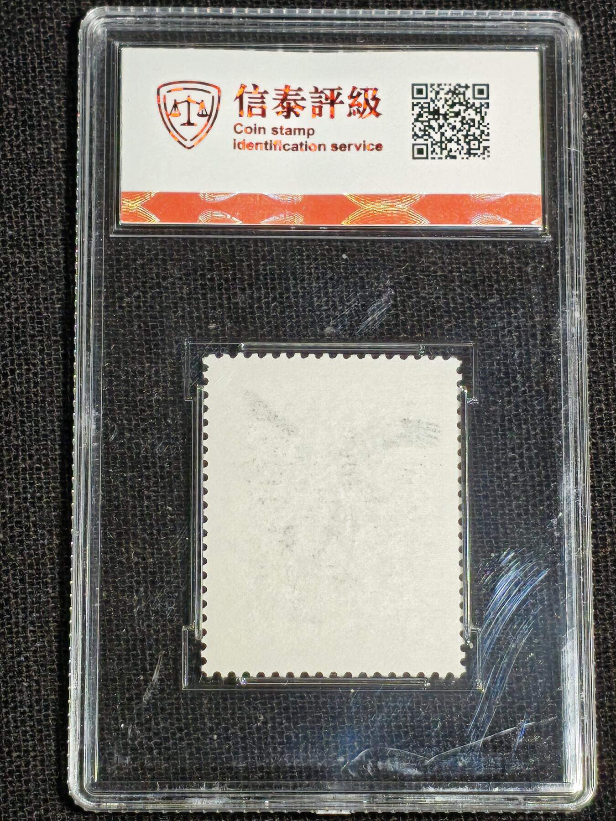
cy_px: 410
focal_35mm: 120
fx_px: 2847
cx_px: 308
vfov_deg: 16.4
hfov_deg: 12.3
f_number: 1.5
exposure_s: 1/498
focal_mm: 4.94
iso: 50
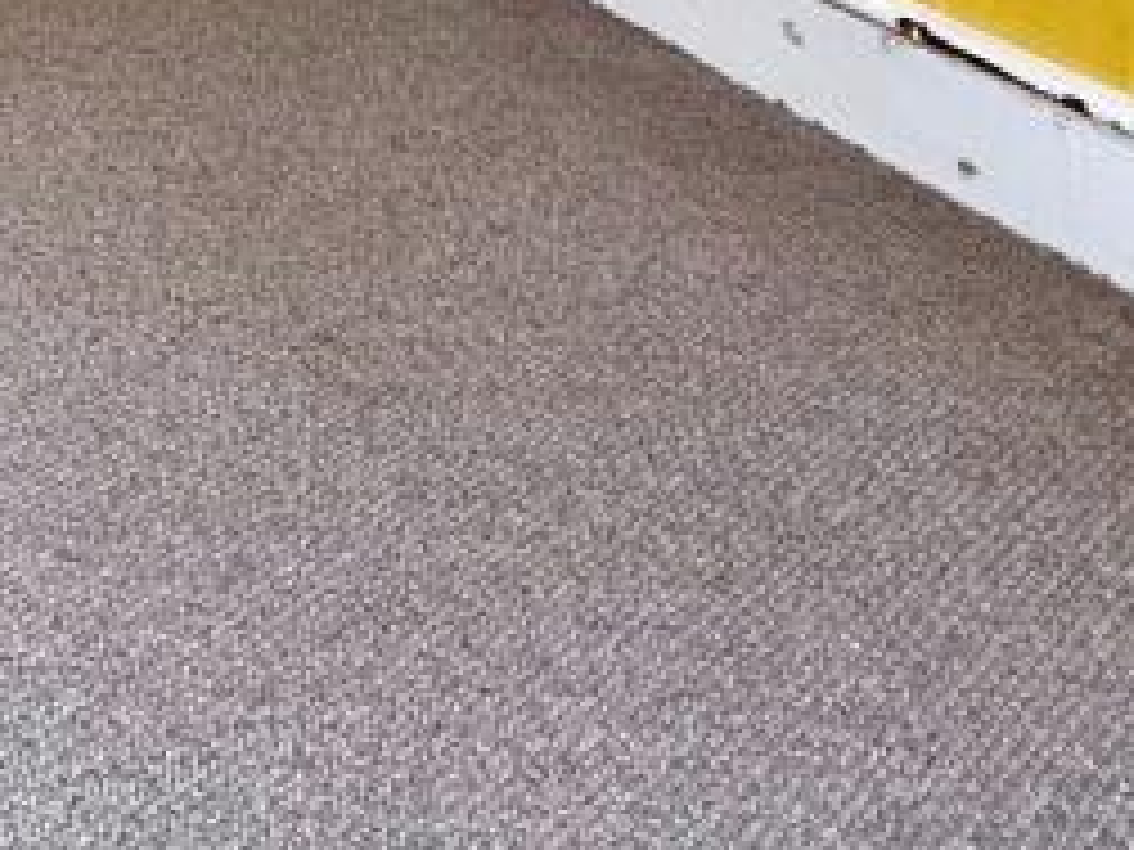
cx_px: -698
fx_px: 1867
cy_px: -661
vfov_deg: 19.5
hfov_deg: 24.0
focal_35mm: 57
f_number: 2.2
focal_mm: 2.22
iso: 125
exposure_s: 1/99
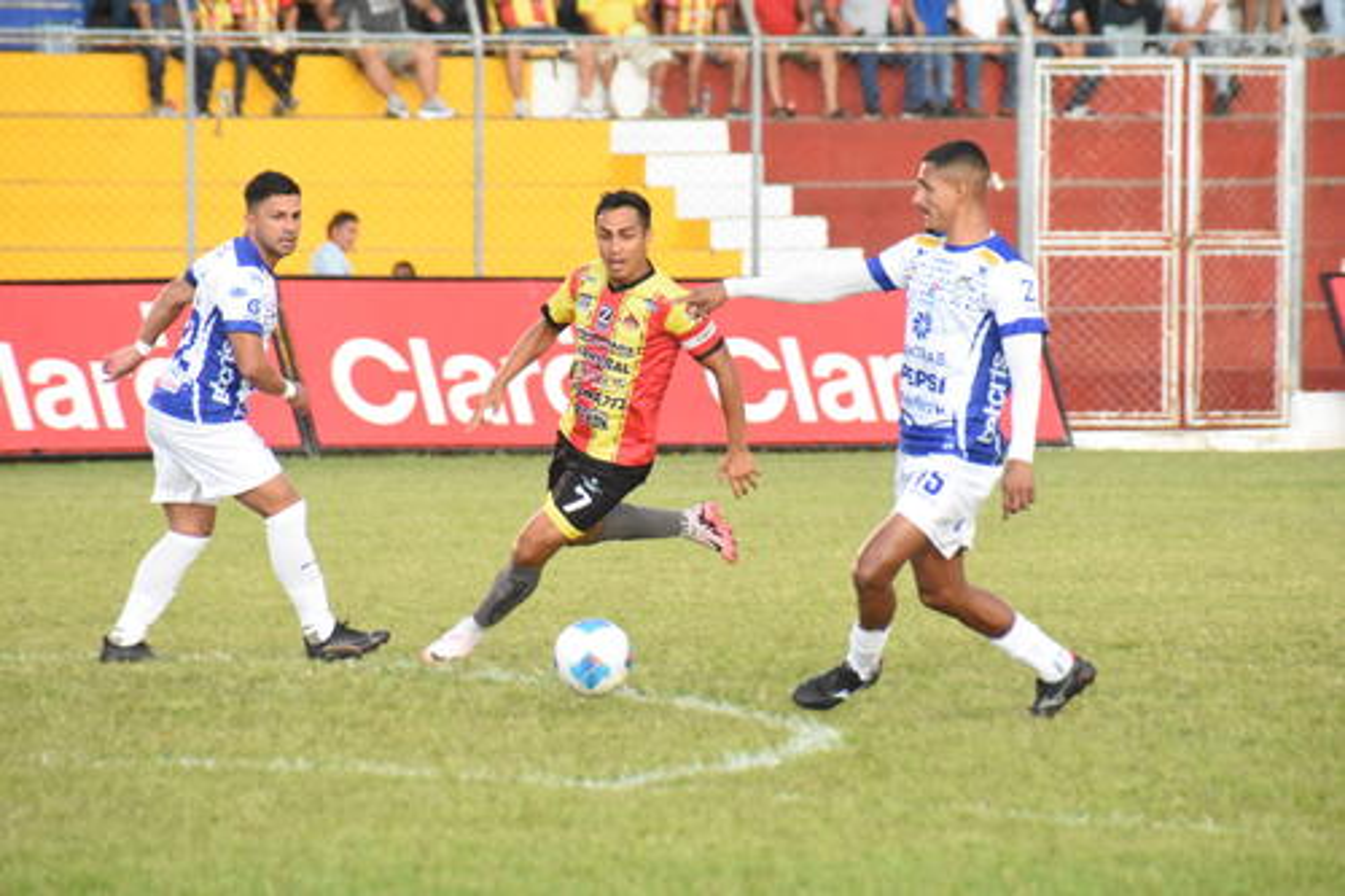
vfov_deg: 3.8
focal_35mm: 360
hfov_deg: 5.7
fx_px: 13445
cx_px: 672
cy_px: 448
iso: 10000
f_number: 8
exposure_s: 1/500
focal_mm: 240
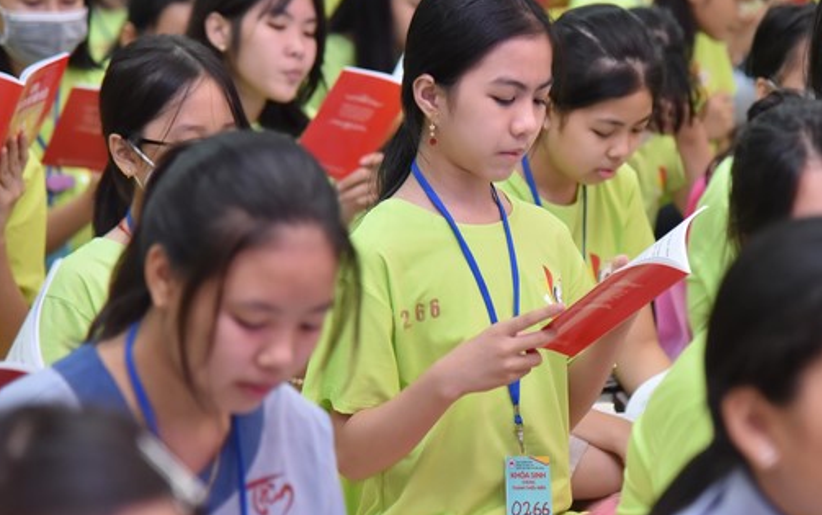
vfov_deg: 8.3
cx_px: 505
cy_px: 232
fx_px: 3542
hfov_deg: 13.2
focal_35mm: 158
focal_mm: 120
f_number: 4
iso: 2500
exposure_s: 1/100
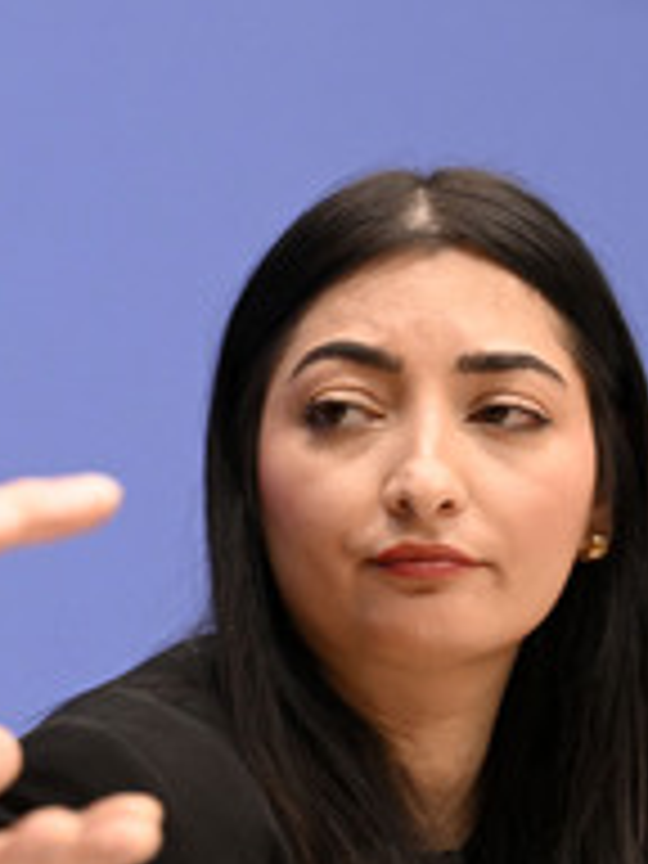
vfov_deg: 5.8
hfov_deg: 4.4
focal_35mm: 339
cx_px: -299
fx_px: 8461
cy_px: 518
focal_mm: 150
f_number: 5
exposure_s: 1/500
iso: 5000
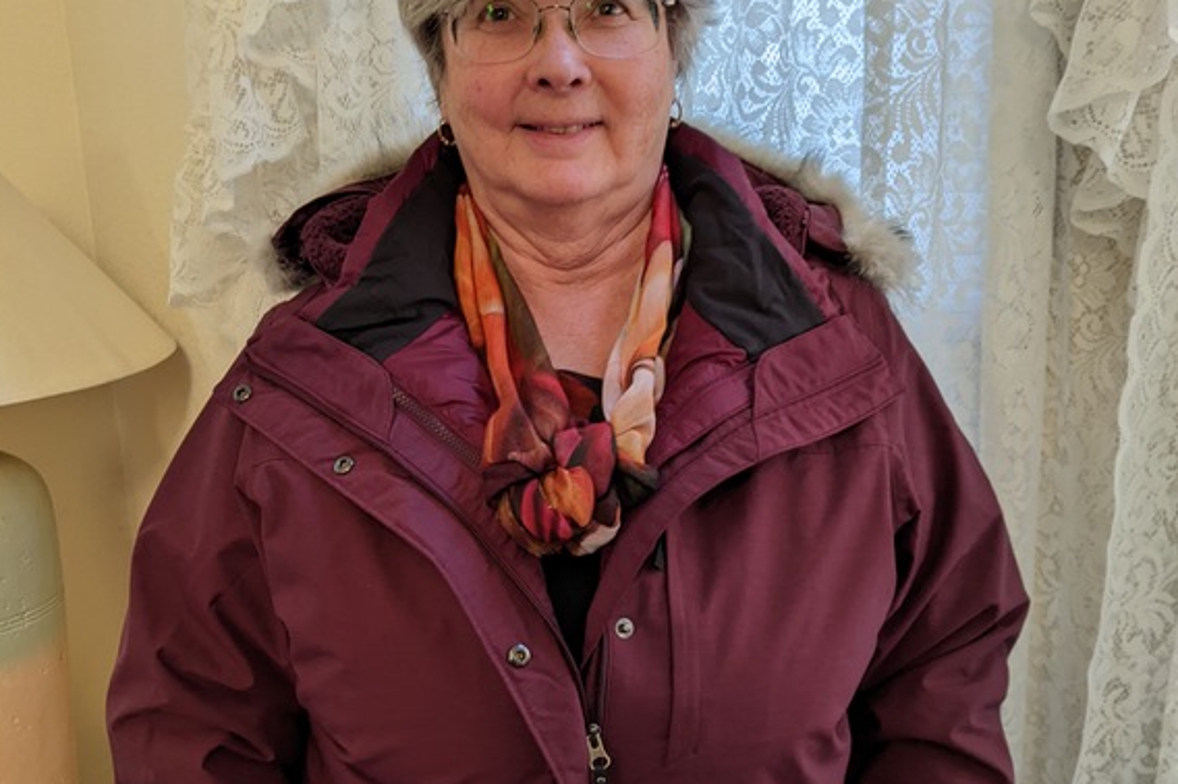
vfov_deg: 34.5
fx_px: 1243
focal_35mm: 38
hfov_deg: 50.7
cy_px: 558
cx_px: 583
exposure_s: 1/22
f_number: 1.8
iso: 107
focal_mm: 4.44
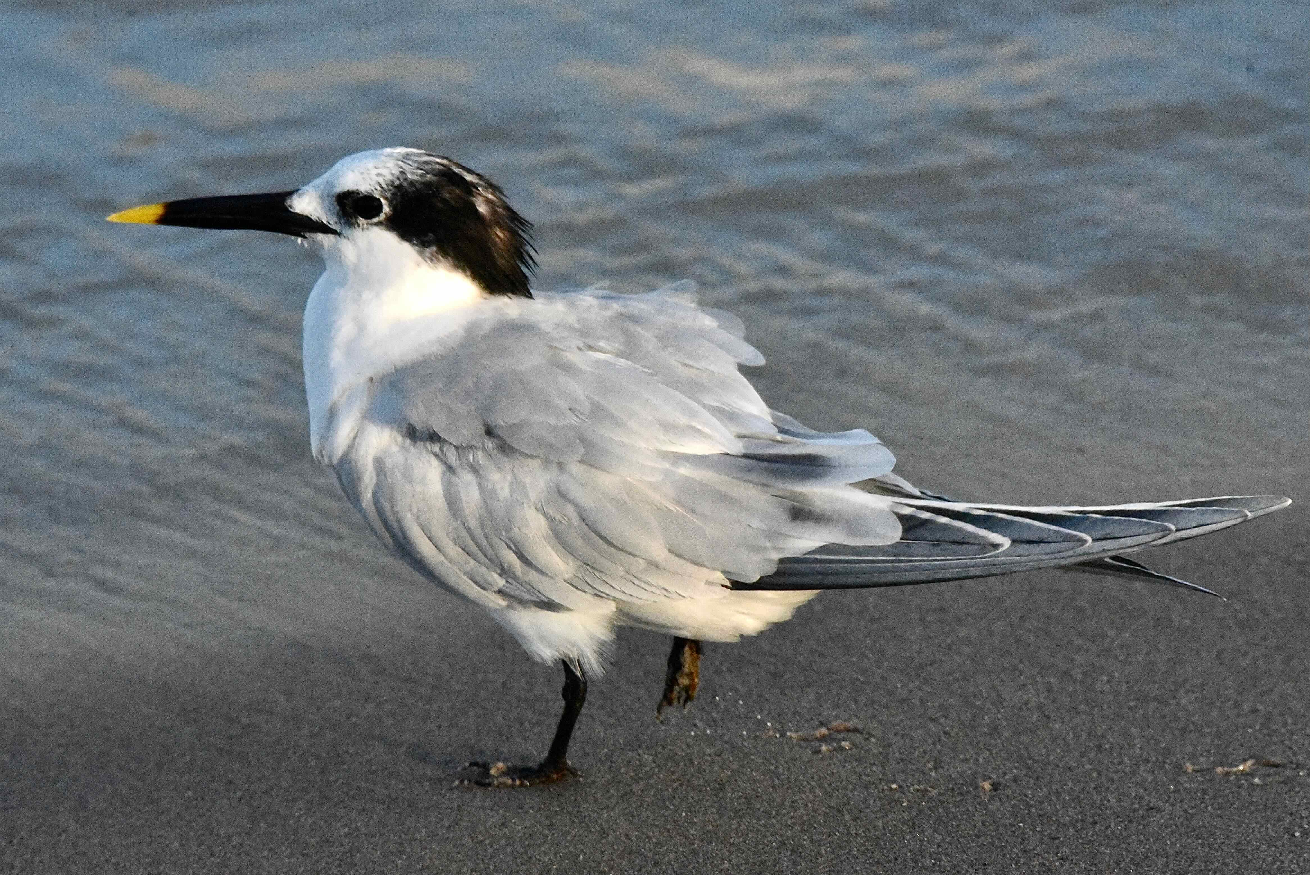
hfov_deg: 4.6
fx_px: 16381
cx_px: 655
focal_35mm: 450
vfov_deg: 3.1
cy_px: 438
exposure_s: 1/4000
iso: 10000
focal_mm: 450
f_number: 16
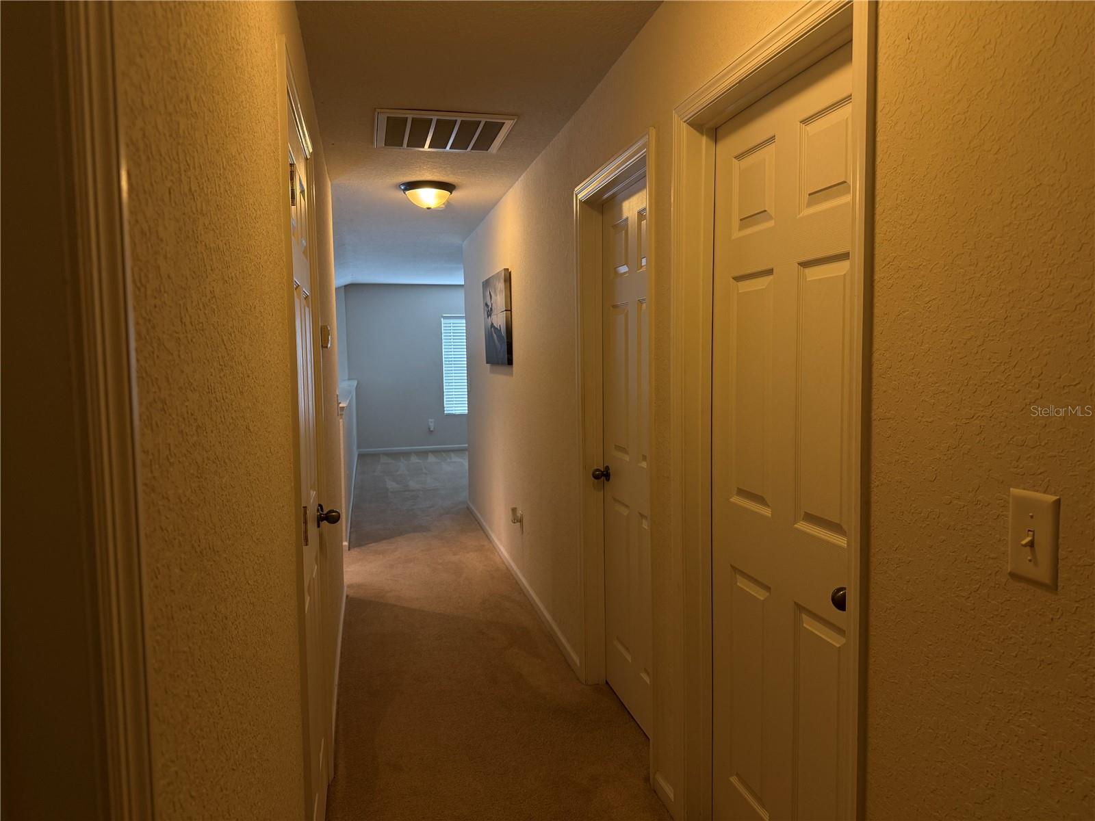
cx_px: 548
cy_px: 410
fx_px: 759
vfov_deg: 56.8
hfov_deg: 71.6
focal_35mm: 24
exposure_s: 1/120
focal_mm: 6.76
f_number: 1.78
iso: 160
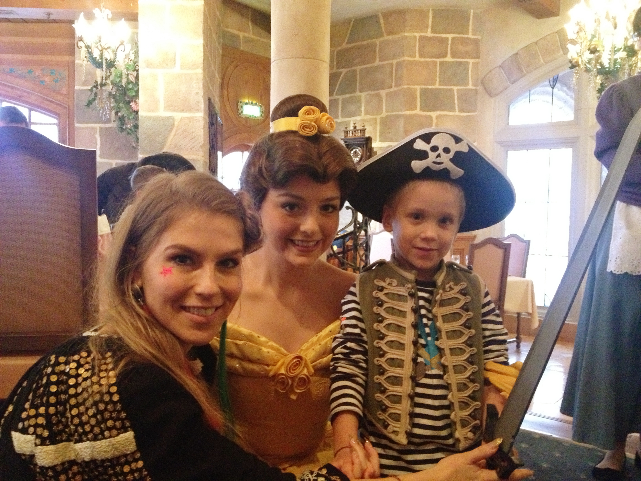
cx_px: 320
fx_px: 648
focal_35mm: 35
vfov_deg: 40.7
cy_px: 240
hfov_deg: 52.6
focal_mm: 4.28
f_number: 2.4
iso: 800
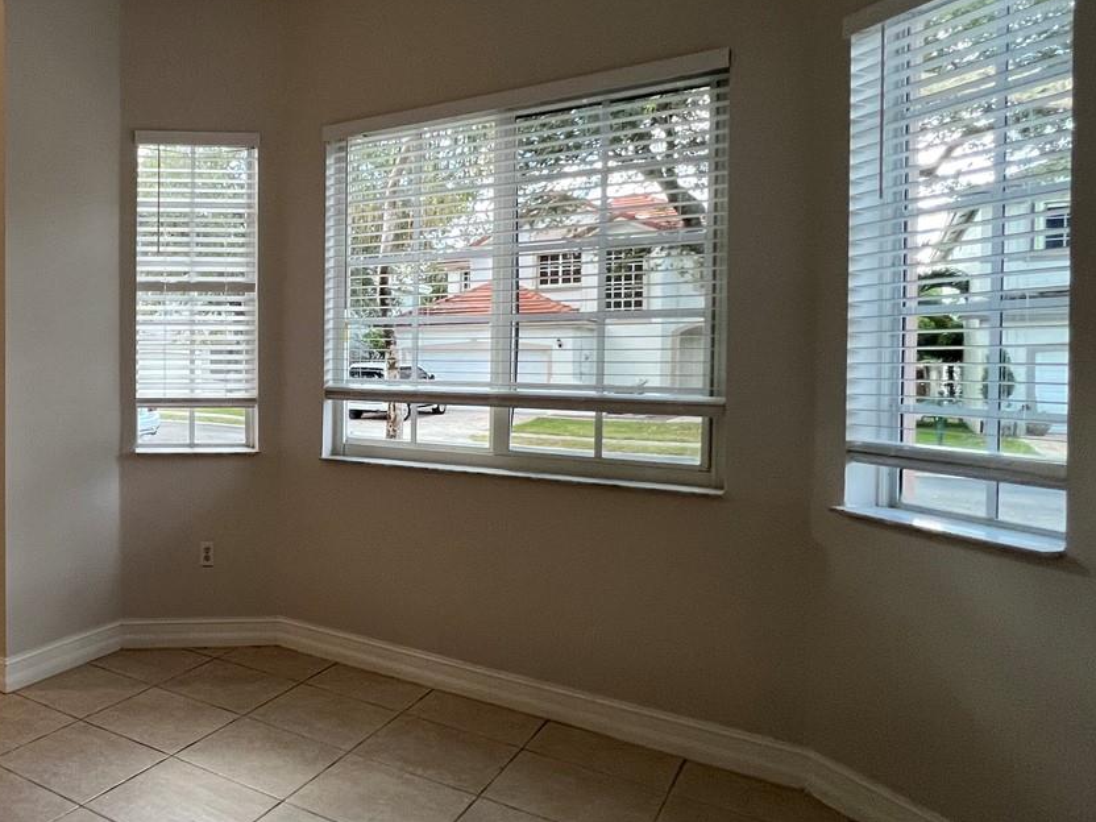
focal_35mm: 25
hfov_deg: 60.0
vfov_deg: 54.8
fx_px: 792
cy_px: 373
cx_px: 129
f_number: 1.8
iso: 125
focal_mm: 1.57
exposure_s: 1/120
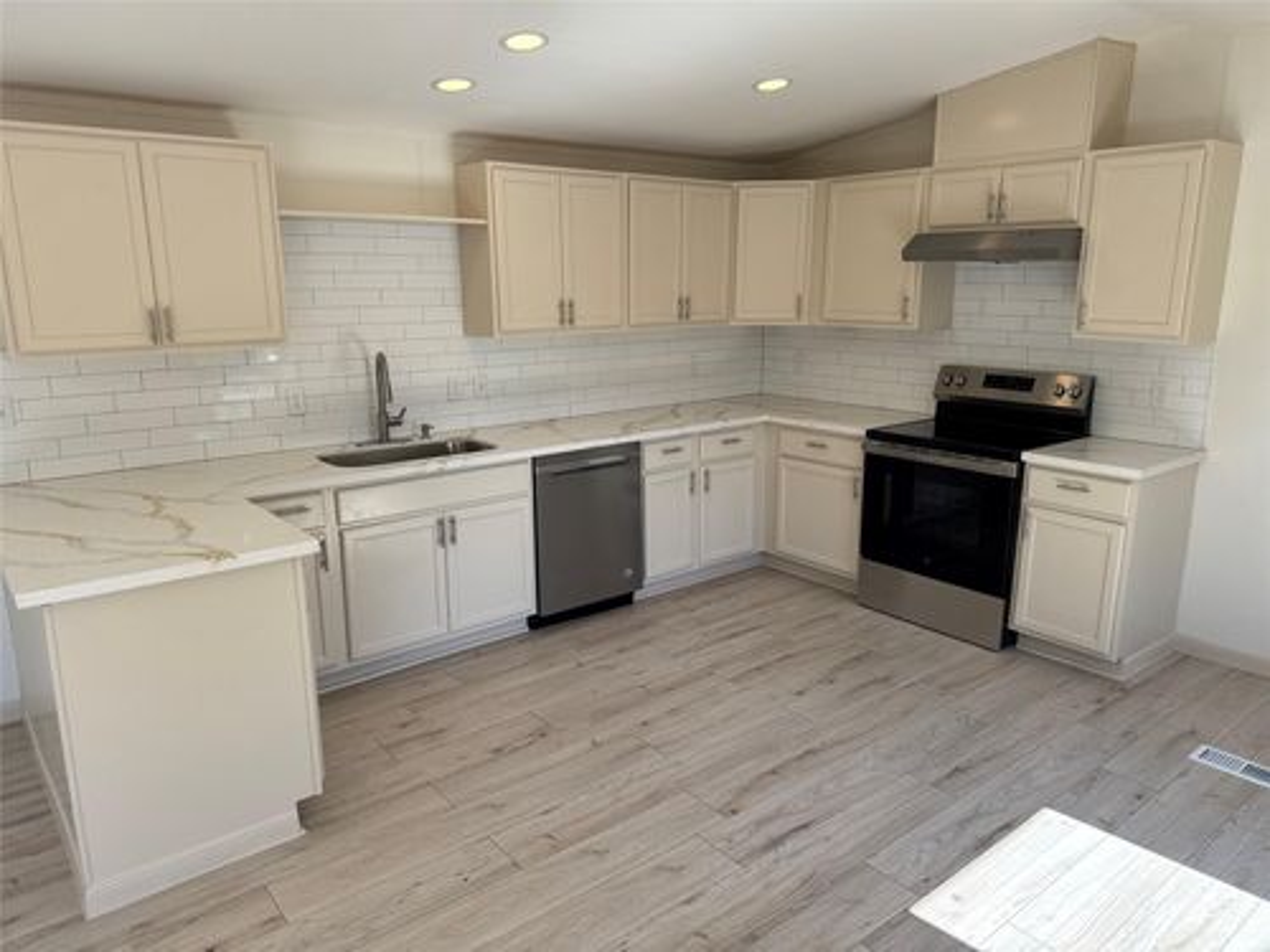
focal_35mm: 24
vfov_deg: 56.8
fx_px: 881
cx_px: 635
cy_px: 476
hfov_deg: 71.6
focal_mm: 6.76
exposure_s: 1/633
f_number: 1.78
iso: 80
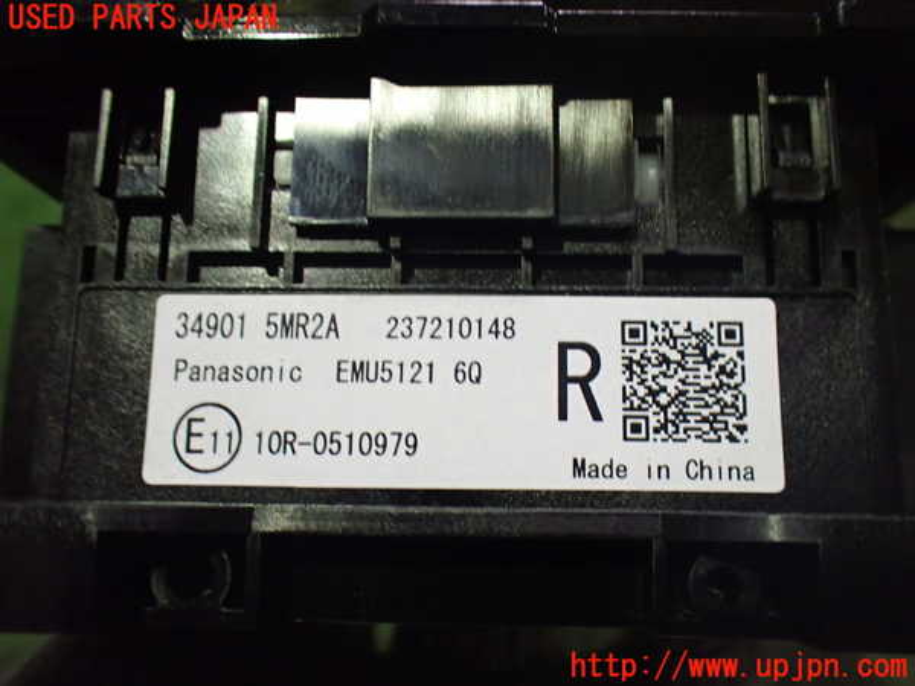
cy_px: 343
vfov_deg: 46.8
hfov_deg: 60.0
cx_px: 458
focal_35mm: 30
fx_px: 793
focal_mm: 5.4
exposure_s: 1/60
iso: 800
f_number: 2.3
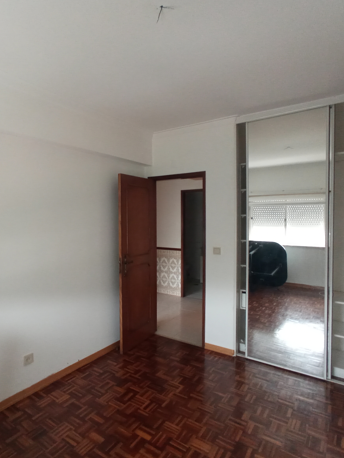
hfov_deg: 62.6
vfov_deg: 79.0
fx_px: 278
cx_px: 129
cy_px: 229
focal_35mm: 21
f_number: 2.2
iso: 425
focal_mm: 1.65
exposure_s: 1/33.3
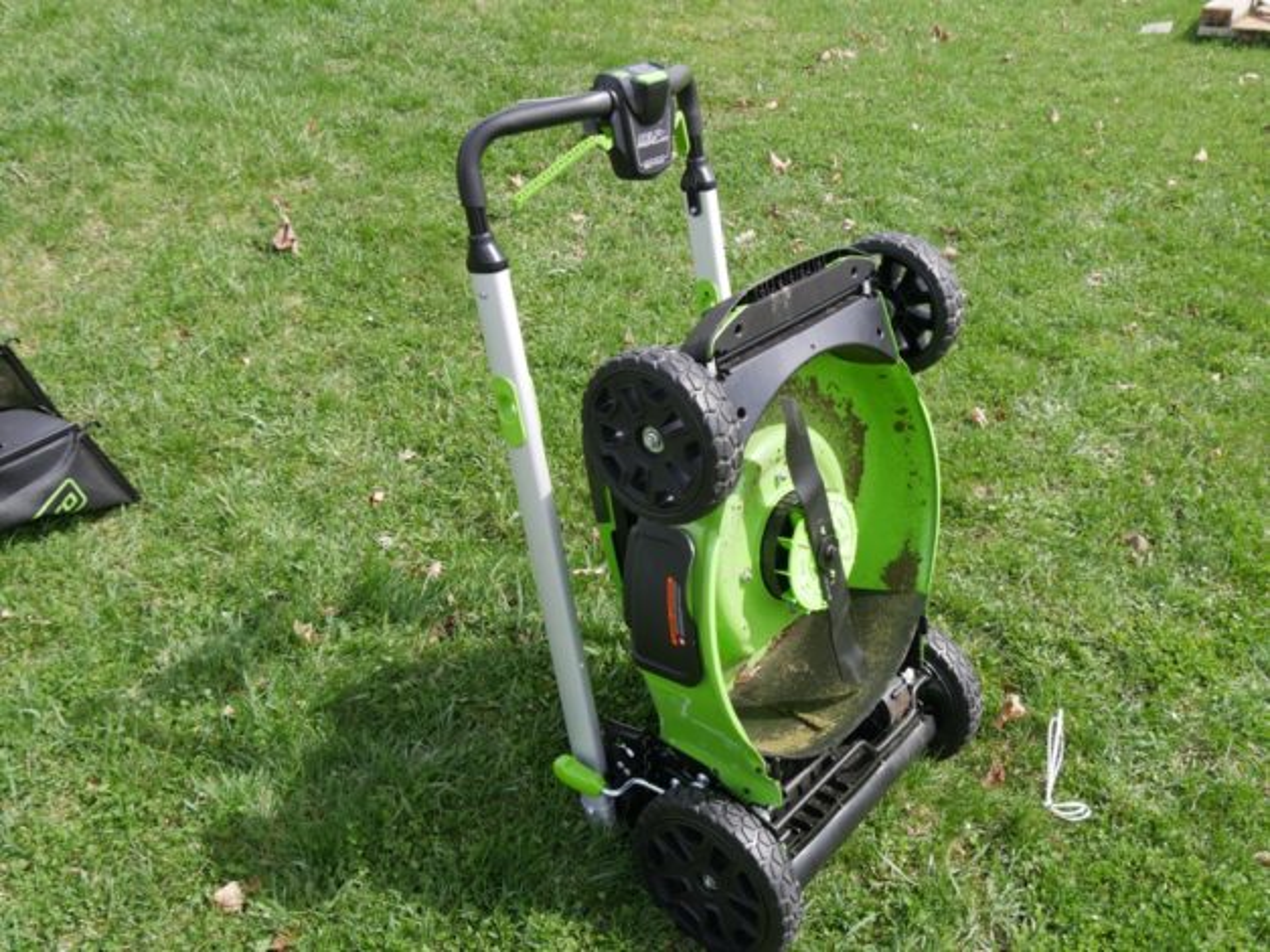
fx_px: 1247
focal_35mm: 34
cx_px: 635
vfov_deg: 41.8
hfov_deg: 54.0
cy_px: 476
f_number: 6.3
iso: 200
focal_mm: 17
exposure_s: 1/250
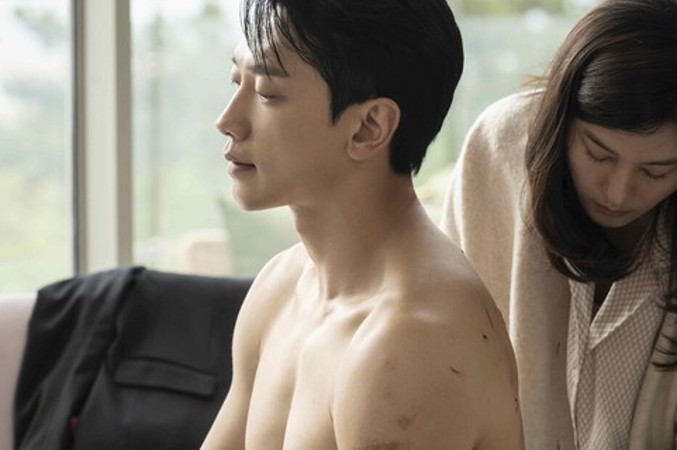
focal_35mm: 206
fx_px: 3871
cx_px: 366
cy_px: 243
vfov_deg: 6.7
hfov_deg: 10.0
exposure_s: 1/100
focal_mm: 150
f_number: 7.1
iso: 500
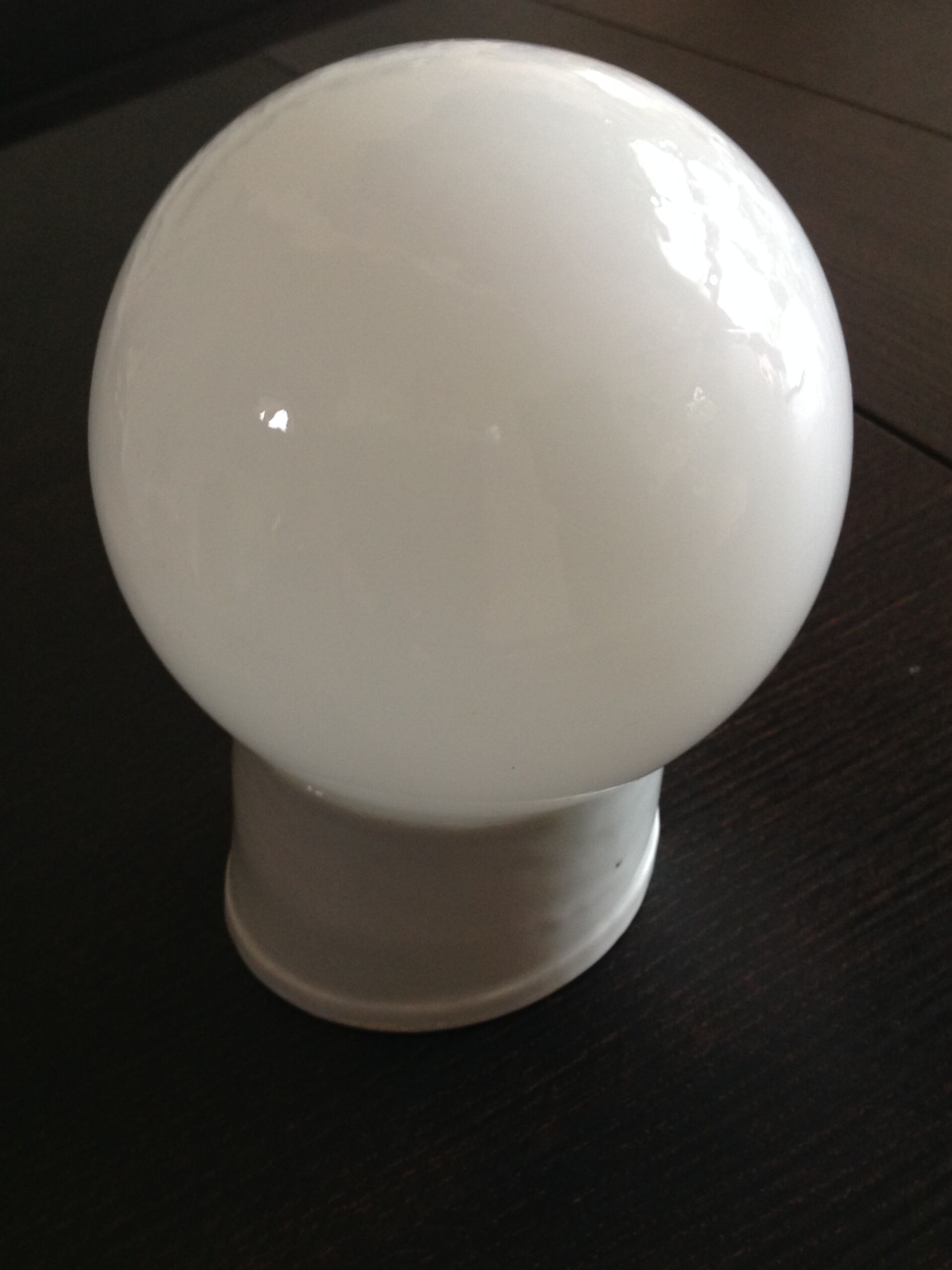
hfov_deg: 39.7
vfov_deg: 51.4
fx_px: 1320
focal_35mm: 36
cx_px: 480
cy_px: 639
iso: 125
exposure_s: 1/17
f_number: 2.4
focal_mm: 4.28
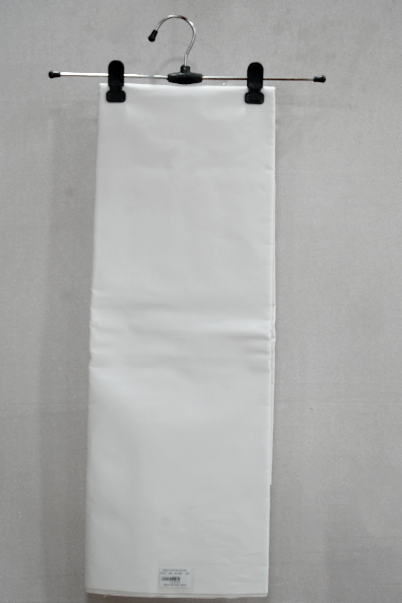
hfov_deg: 12.1
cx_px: 209
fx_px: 1893
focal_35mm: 113
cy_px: 307
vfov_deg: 18.1
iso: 1000
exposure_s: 1/60
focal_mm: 105
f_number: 5.6
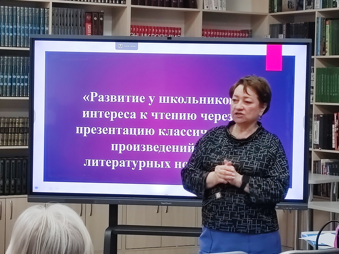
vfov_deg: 12.2
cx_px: 170
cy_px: 127
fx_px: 1185
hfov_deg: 16.3
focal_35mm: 121
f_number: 1.9
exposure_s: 1/100
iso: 400
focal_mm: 6.12
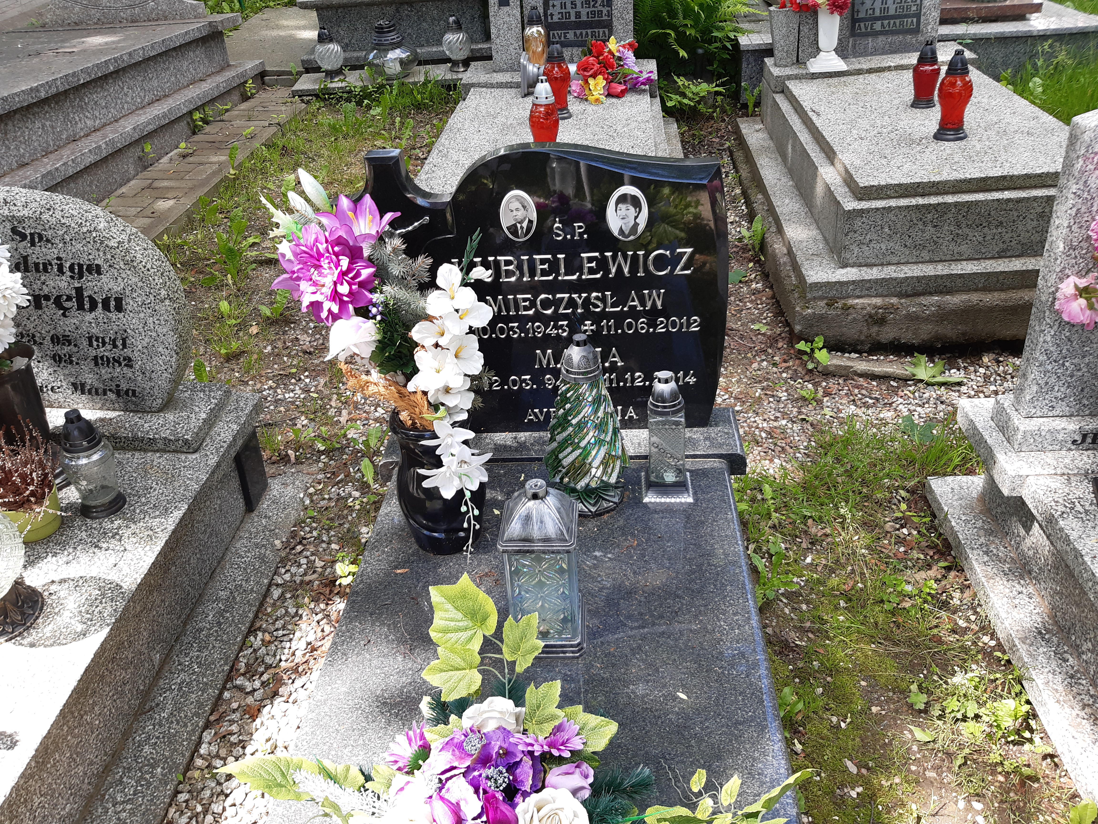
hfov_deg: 67.3
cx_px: 549
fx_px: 825
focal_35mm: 26
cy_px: 412
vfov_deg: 53.1
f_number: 1.7
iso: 40
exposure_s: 1/222
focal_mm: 3.92
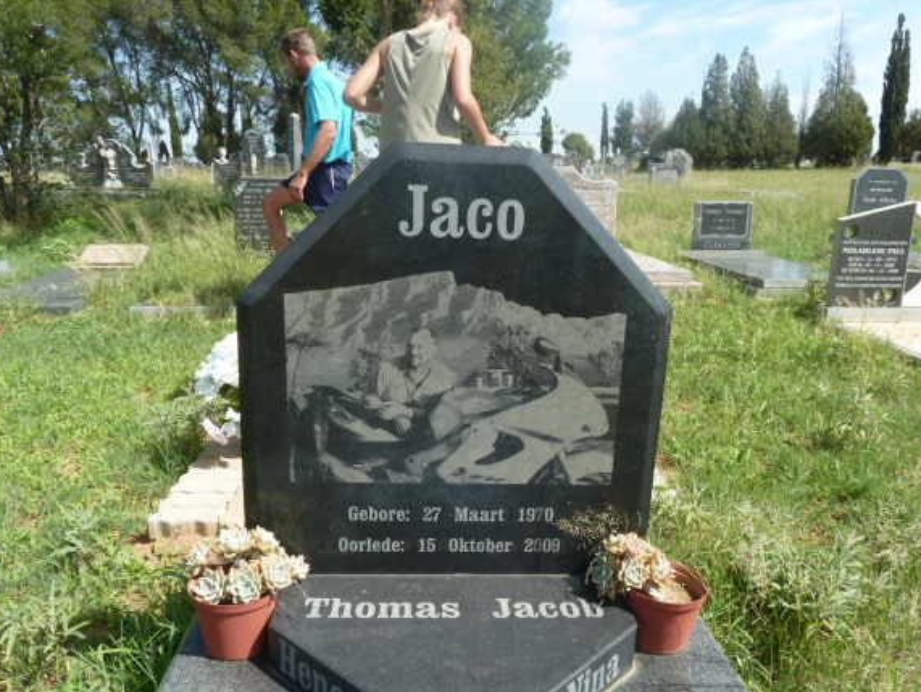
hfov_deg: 63.4
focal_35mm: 28
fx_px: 745
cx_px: 469
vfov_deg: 49.7
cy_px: 386
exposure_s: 1/320
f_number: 4
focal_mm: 4.1
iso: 80
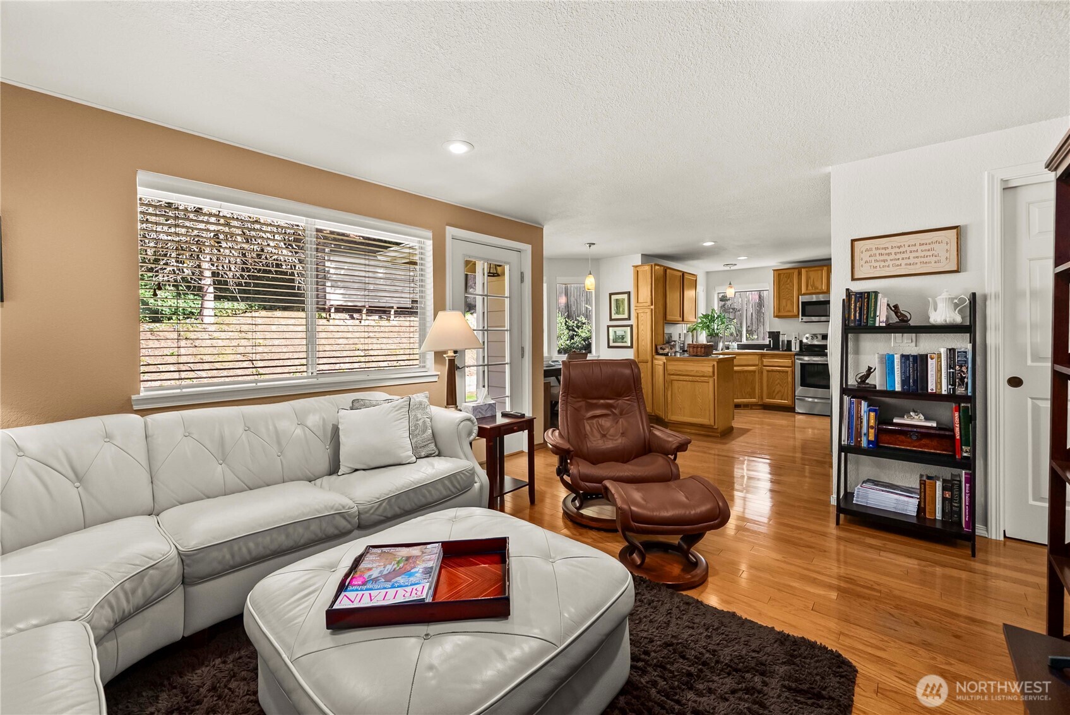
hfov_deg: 104.2
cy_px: 358
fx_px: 416
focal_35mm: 14
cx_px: 535
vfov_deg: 81.3
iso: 1000
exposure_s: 1/8
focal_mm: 14
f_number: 7.1
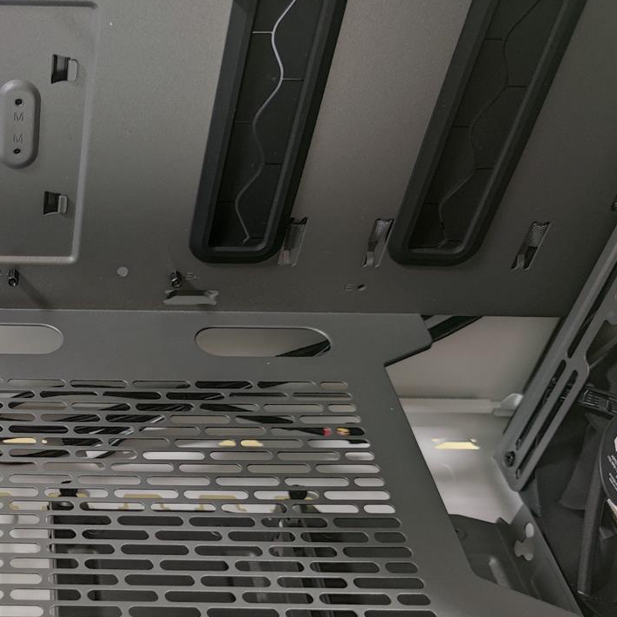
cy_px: 458
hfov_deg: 34.4
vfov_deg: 36.7
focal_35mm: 45
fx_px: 907
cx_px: 10
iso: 466
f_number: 1.85
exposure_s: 1/17
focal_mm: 6.78
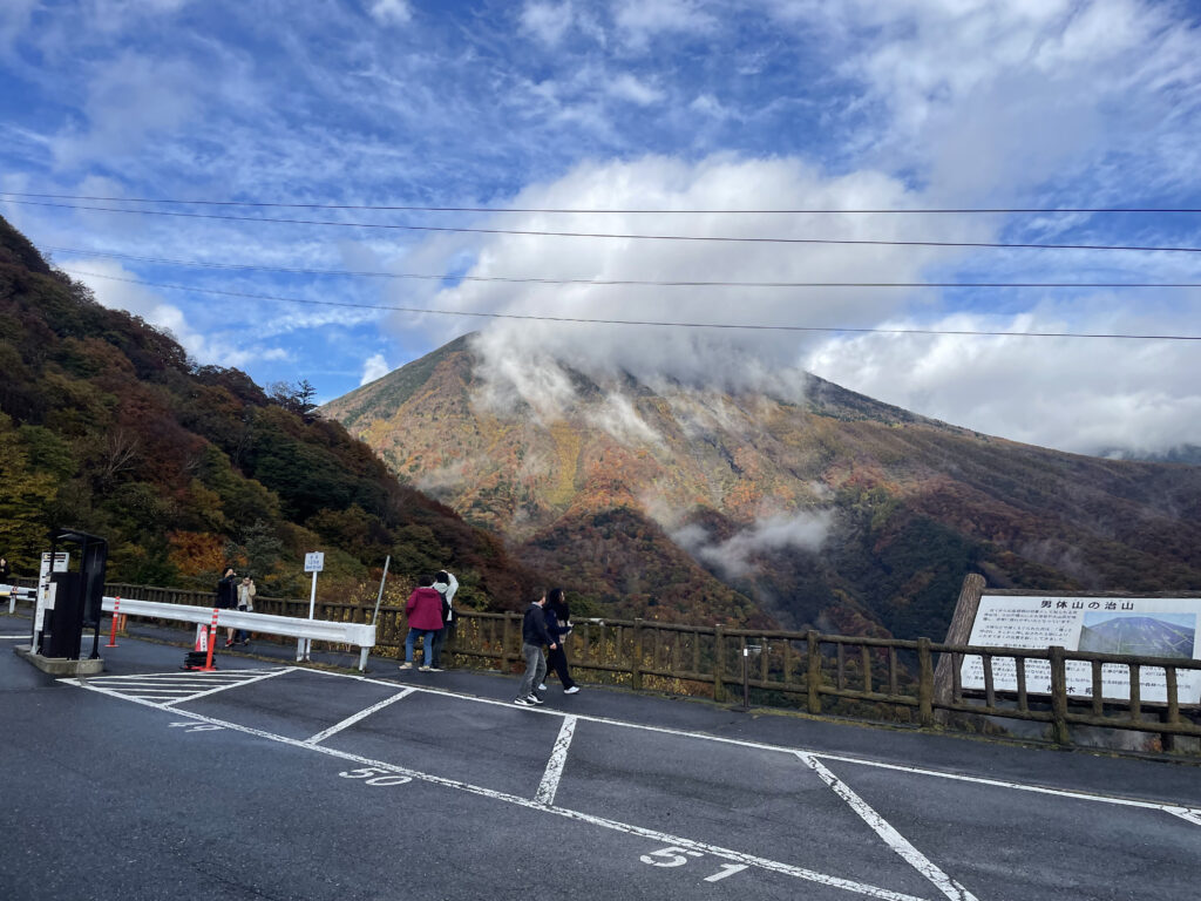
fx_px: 902
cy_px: 450
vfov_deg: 53.1
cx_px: 600
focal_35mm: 26
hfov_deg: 67.3
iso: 32
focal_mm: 4.2
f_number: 1.6
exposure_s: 1/2882
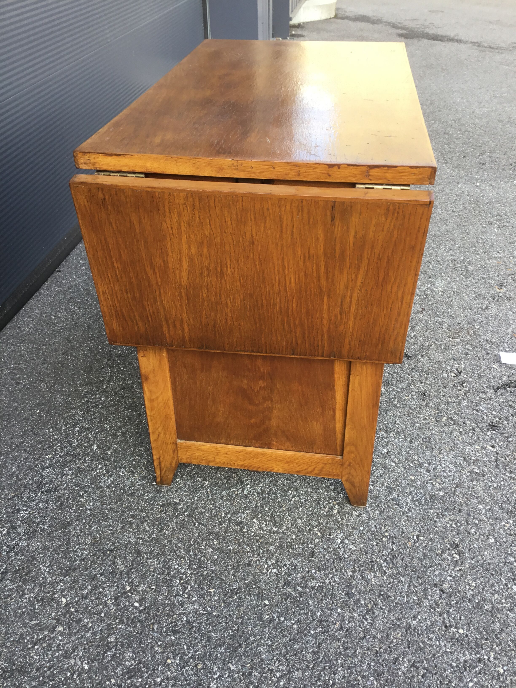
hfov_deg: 45.4
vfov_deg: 58.4
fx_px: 616
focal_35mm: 31
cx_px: 258
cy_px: 344
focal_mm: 3.3
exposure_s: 1/100
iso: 25
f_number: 2.4
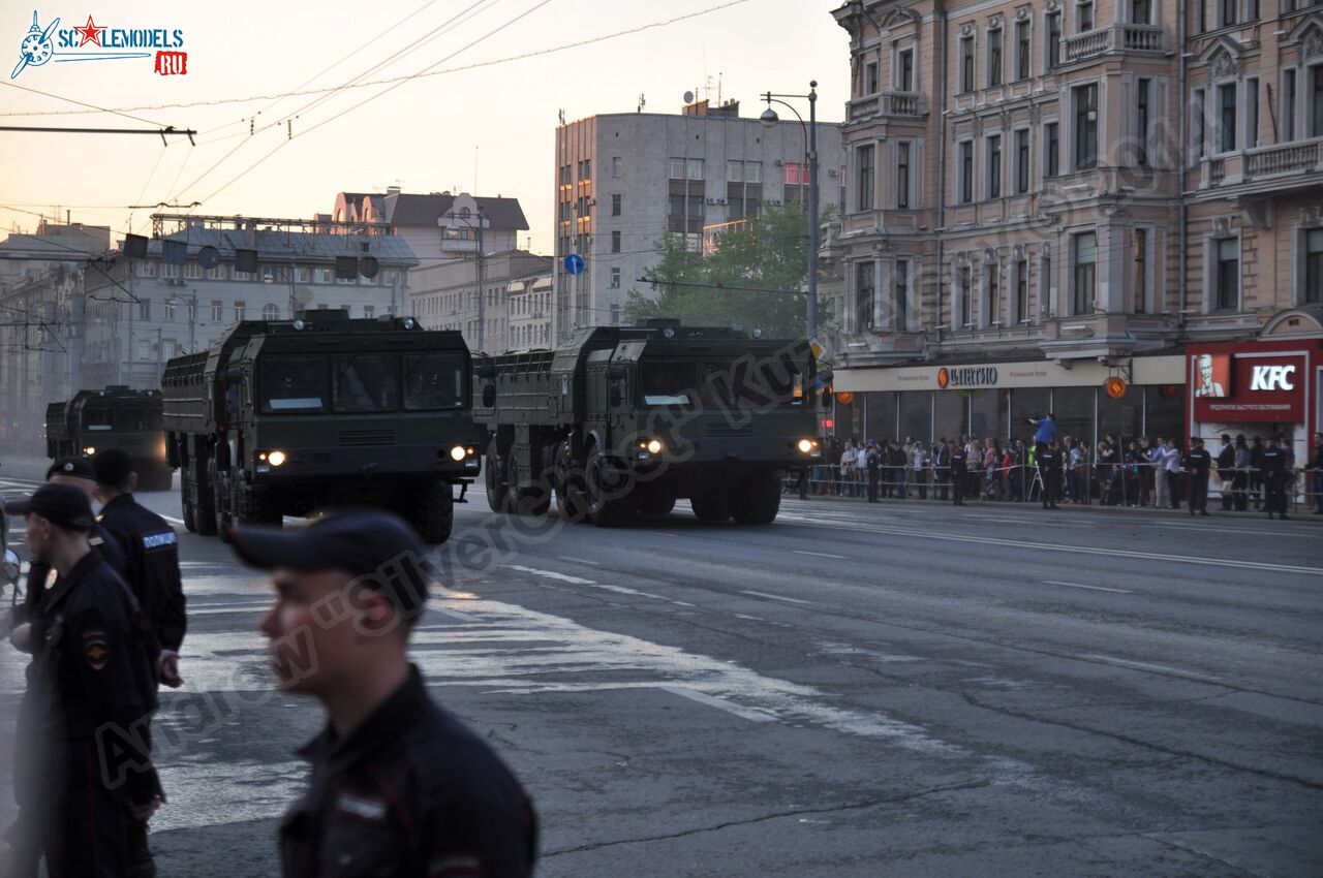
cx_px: 662
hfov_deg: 27.0
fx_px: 2753
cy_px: 439
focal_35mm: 75
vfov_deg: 18.1
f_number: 2.8
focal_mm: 50
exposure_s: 1/200
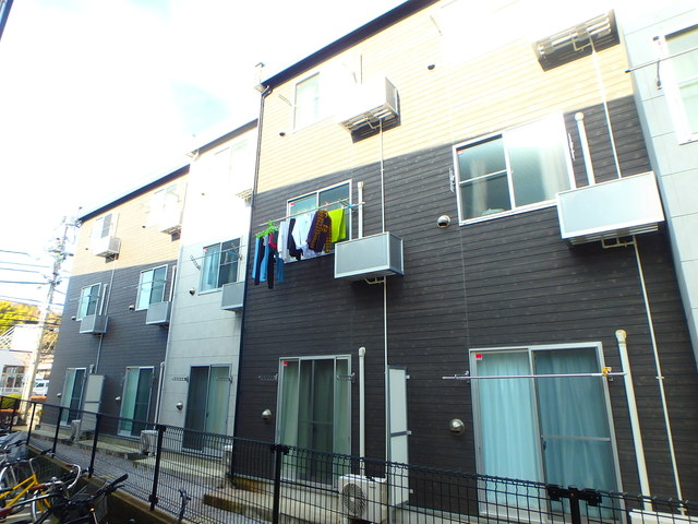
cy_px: 262
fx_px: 423
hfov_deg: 79.0
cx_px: 349
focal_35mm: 21
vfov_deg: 63.4
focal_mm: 3.7
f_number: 3.5
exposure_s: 1/200
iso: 125
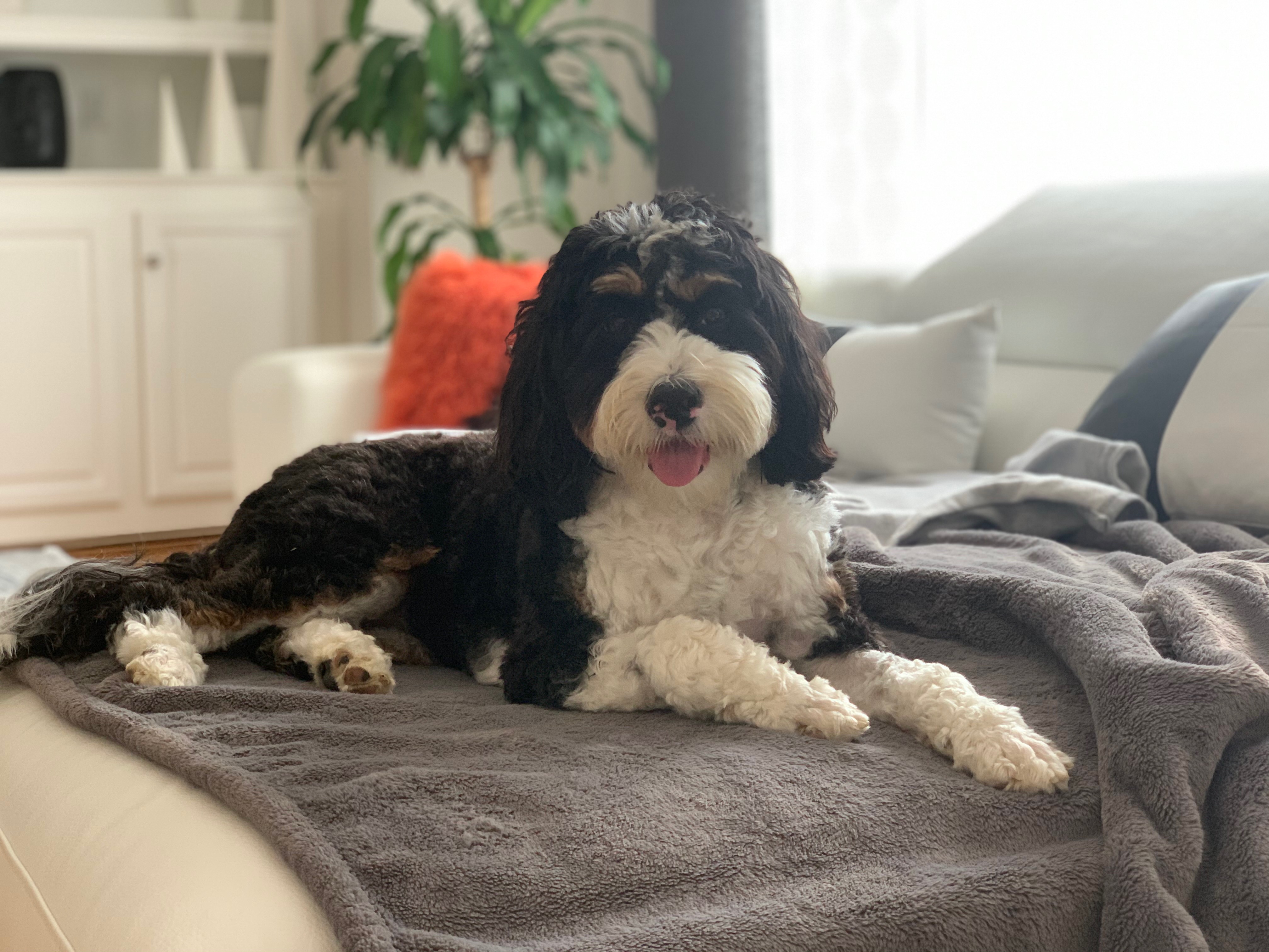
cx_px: 634
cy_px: 476
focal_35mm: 52
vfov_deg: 28.0
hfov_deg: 36.8
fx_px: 1906
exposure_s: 1/60
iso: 125
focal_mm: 6
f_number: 2.4
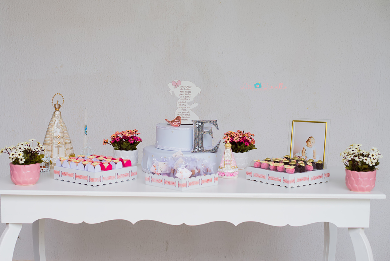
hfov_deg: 35.6
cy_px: 121
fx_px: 607
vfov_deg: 24.2
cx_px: 178
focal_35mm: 56
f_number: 8
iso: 500
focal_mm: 50
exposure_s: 1/500
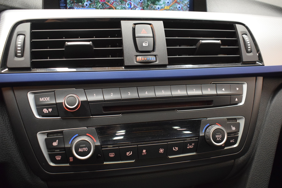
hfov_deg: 55.1
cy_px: 94
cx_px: 141
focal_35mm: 34
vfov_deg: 38.4
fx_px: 270
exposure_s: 1/30
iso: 3200
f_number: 3.8
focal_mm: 23
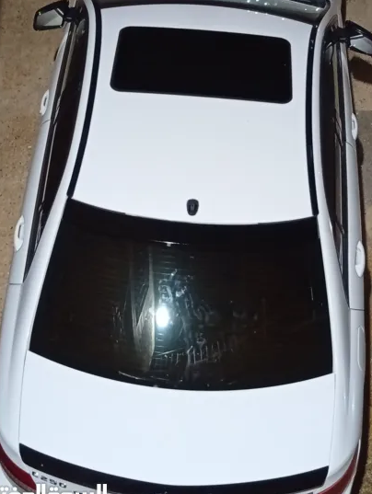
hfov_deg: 24.9
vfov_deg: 32.6
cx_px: 200
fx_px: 844
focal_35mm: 59
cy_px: 220
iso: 522
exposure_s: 1/33.3
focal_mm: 3.84
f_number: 1.8
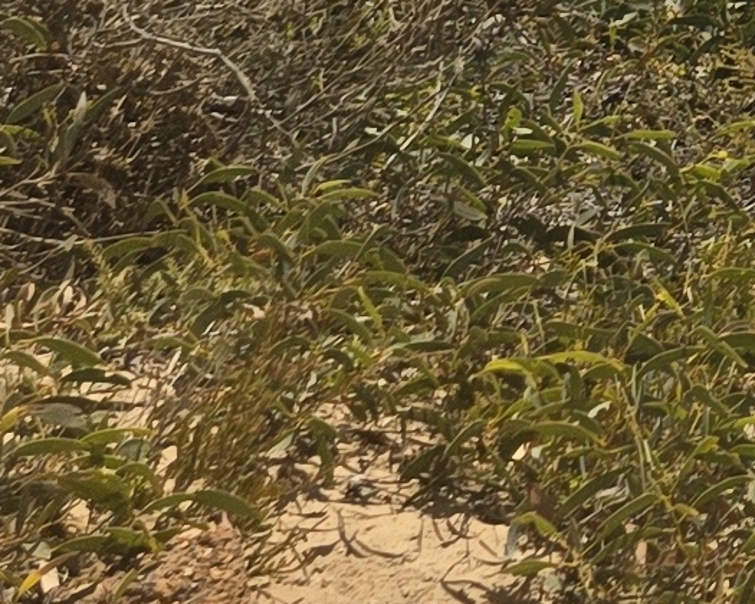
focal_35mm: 171
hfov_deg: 9.4
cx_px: 2091
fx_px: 3821
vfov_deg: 8.0
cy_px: -1070
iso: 12
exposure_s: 1/1090
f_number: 1.7
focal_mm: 6.3
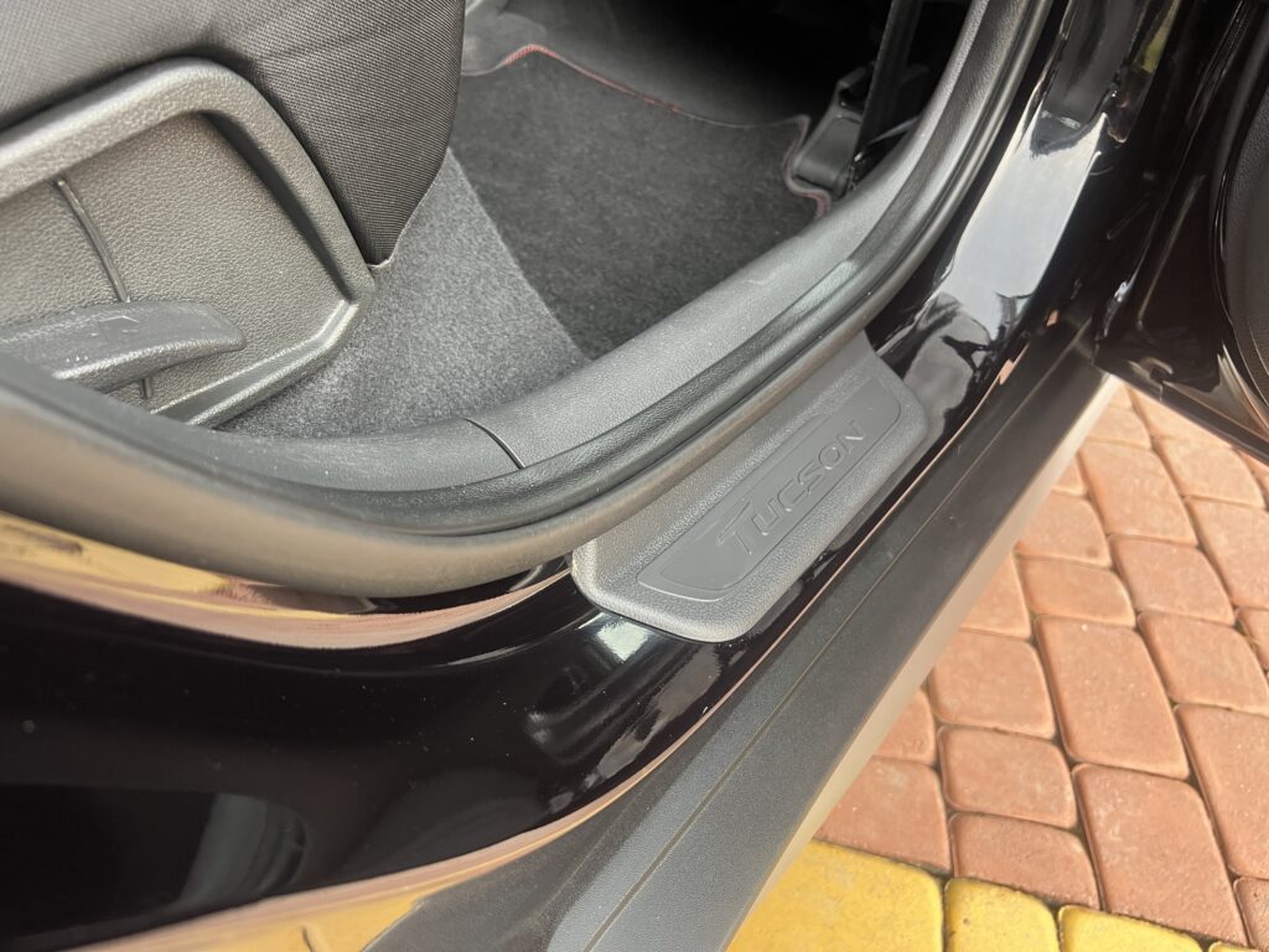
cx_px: 634
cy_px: 476
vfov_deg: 53.1
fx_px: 953
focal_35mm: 26
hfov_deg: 67.3
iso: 125
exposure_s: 1/90
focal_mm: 5.7
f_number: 1.5
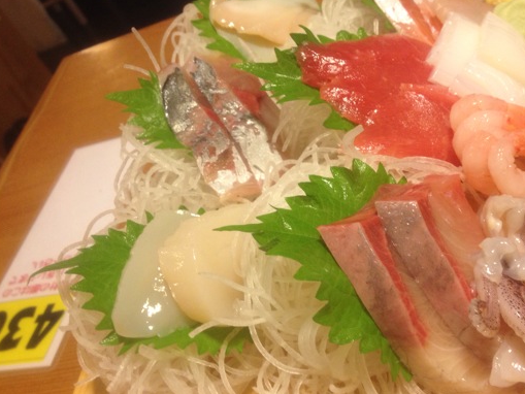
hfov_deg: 42.6
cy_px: 200
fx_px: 667
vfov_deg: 32.9
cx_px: 325
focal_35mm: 44
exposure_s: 1/20
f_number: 2.4
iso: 125
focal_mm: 4.28
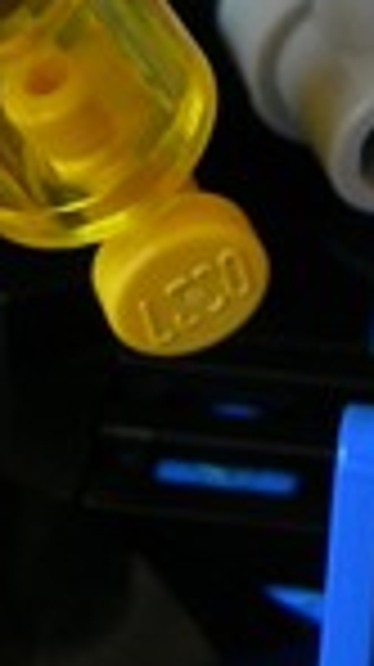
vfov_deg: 11.4
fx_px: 3163
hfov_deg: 6.8
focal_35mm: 179
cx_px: 248
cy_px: -410
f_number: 2.8
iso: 50
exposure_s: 1/12.6
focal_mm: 7.8
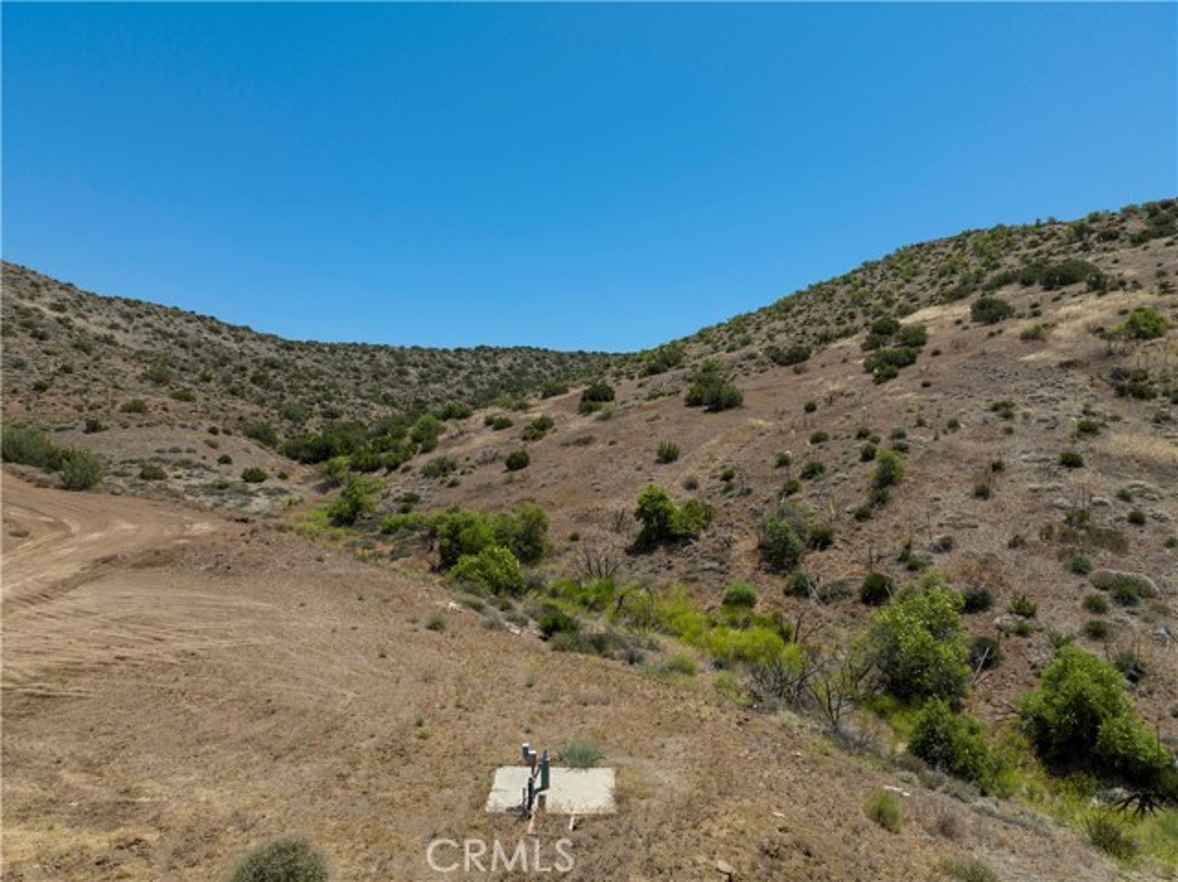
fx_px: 816
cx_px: 589
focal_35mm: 24
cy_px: 441
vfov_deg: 56.8
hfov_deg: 71.6
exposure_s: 1/1250
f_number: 2.8
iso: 100
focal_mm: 12.29
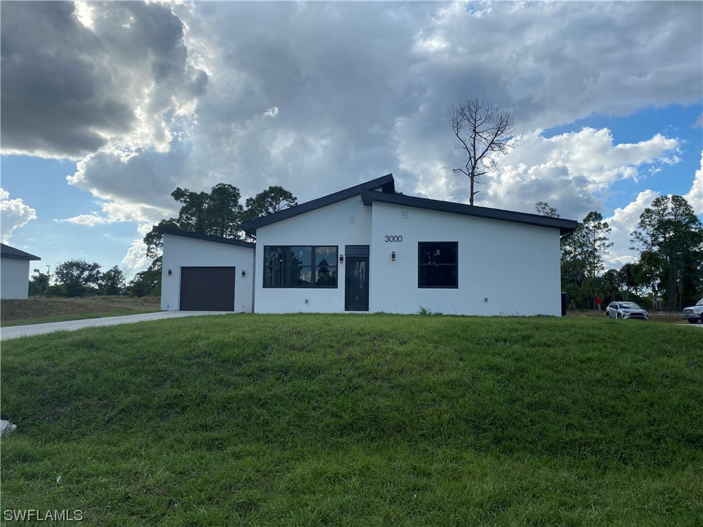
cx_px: 352
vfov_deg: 53.1
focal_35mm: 26
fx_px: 528
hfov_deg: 67.3
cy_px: 264
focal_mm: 4.25
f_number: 1.8
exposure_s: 1/3125
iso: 32
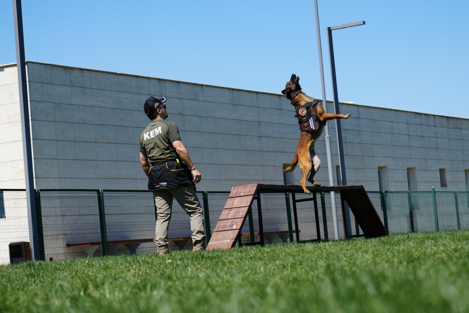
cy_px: 156
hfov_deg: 19.5
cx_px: 234
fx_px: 1368
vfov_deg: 13.0
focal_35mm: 105
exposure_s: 1/800
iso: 100
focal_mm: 70
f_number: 5
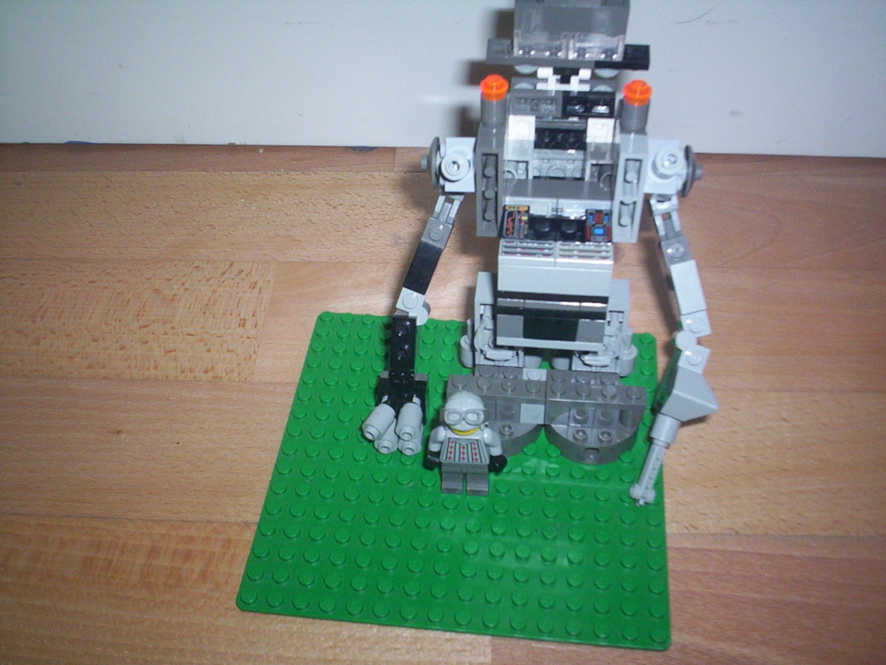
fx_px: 973
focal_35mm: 38
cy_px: 332
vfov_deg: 37.7
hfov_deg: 49.0
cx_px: 443
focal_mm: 4.99
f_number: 4.5
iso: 140
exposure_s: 1/60
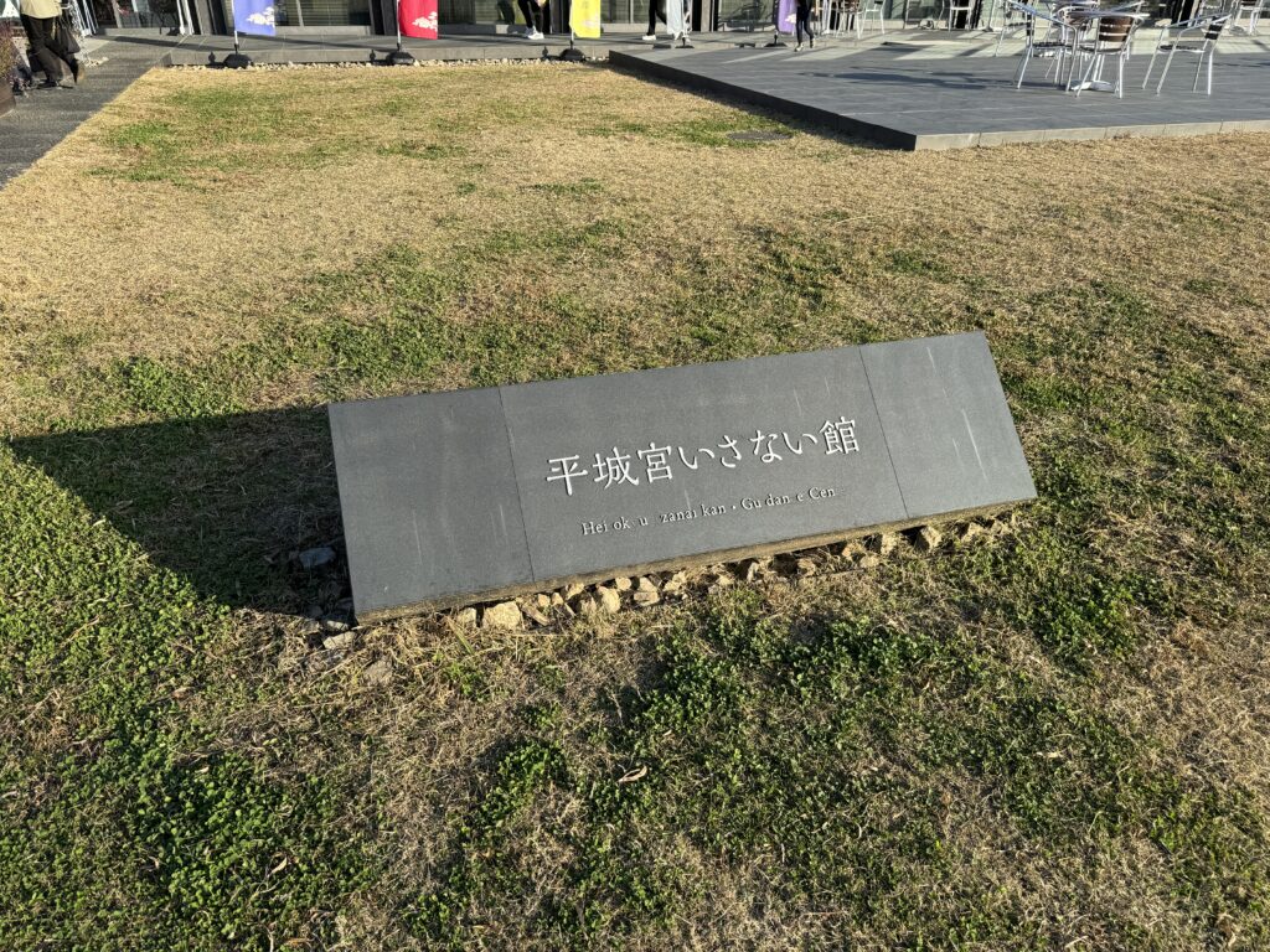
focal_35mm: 24
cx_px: 635
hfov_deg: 71.6
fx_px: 881
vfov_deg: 56.8
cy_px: 476
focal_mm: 6.86
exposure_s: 1/1869
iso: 80
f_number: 1.78
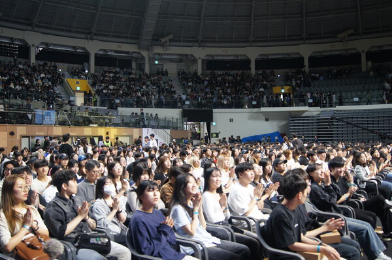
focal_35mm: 33
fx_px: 359
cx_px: 196
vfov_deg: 39.9
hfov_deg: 57.3
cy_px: 130
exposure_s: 1/40
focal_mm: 22
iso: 250
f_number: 4
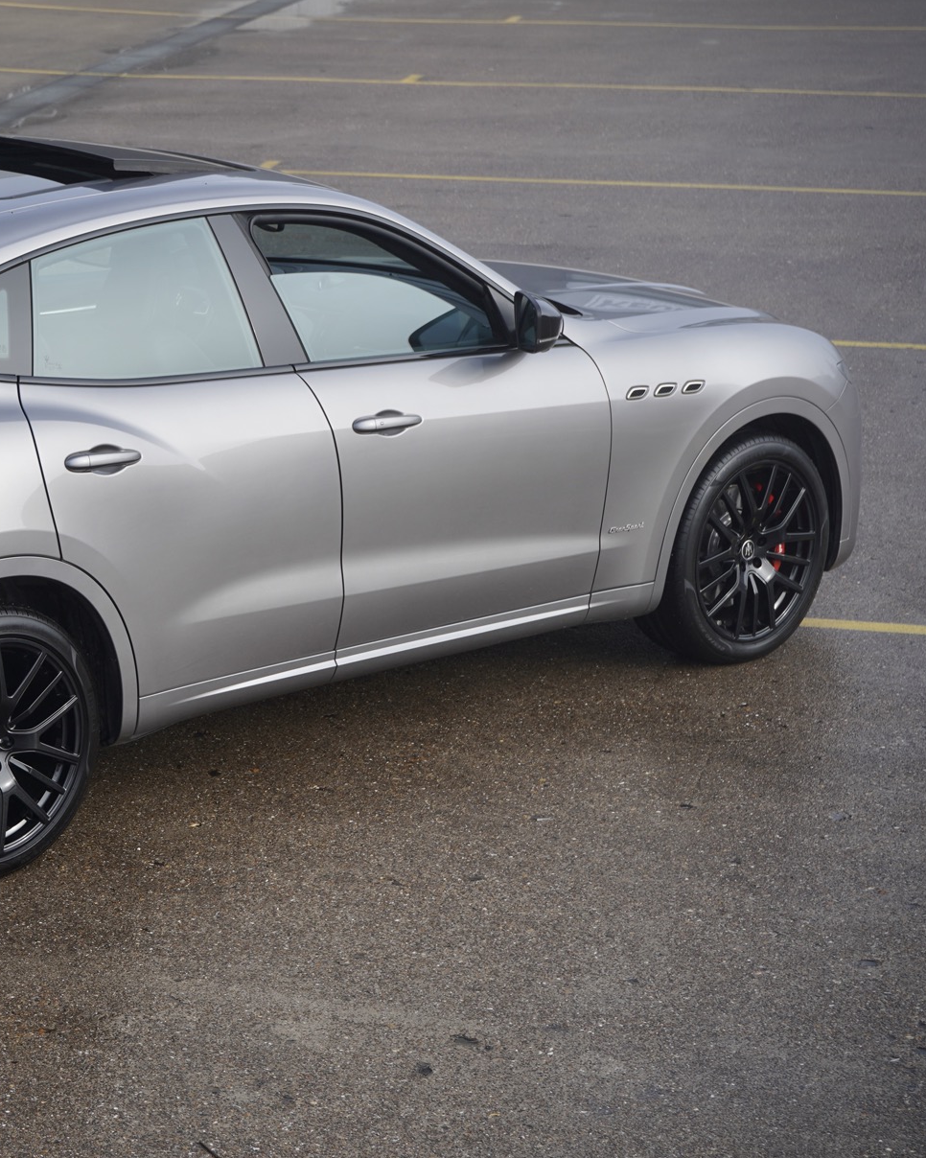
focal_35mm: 94
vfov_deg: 20.4
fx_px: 3221
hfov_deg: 16.1
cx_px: 62
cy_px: 564
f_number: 8
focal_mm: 63
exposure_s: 1/160
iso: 100
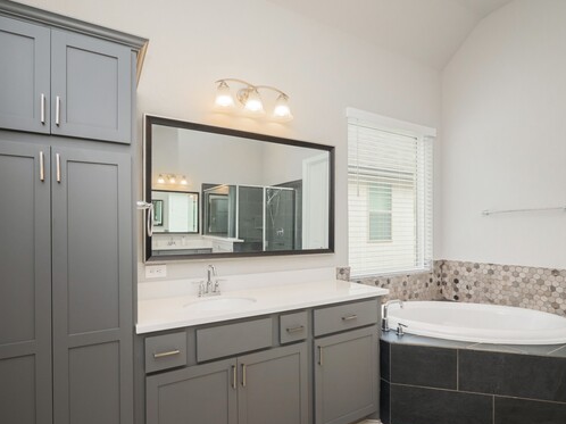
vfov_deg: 71.3
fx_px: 294
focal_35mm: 18
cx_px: 284
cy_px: 236
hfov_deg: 87.8
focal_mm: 7
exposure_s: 1/250
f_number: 6.3
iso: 500
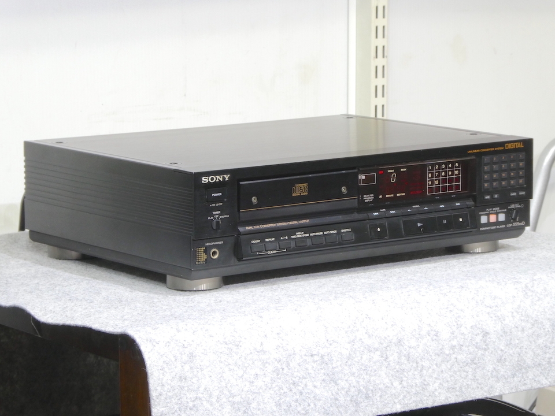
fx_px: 2293
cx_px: 278
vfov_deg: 10.4
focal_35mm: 143
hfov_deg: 13.8
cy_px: 208
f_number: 5.4
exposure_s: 1/4
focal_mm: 25.6
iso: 200
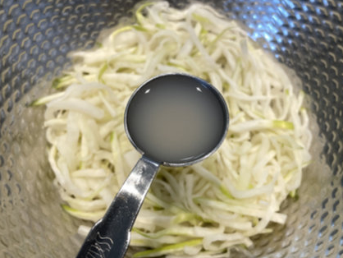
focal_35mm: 28
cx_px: 177
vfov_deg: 49.8
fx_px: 278
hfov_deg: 63.4
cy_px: 128
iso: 80
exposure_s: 1/120
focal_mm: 4.2
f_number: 1.6
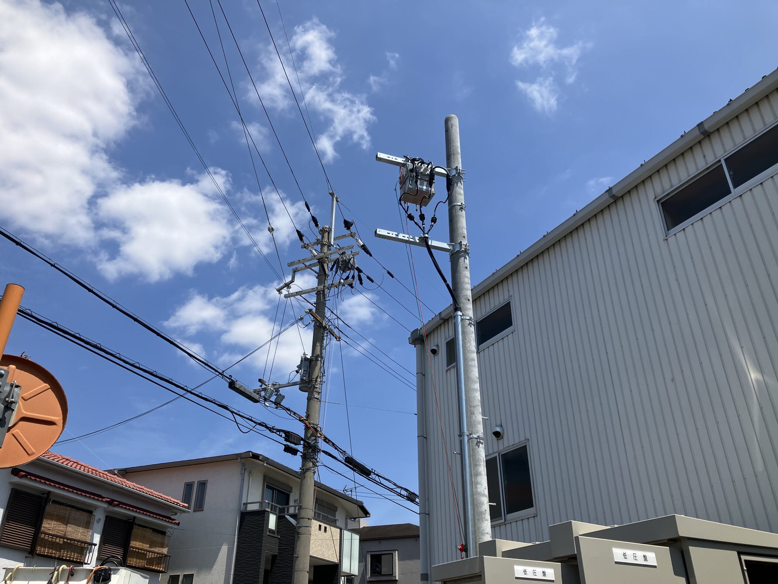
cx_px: 389
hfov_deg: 63.4
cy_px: 292
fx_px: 629
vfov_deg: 49.7
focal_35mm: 28
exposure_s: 1/2558
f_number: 1.8
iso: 32
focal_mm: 3.99
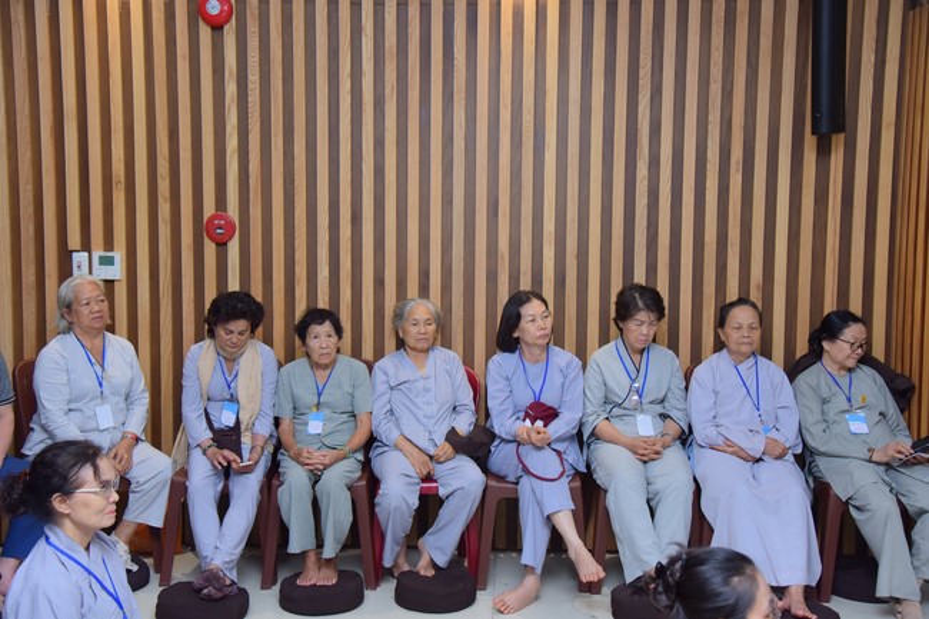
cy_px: 310
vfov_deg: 30.5
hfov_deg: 44.5
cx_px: 464
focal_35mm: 44
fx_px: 1135
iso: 1000
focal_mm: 44
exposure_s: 1/125
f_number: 5.6
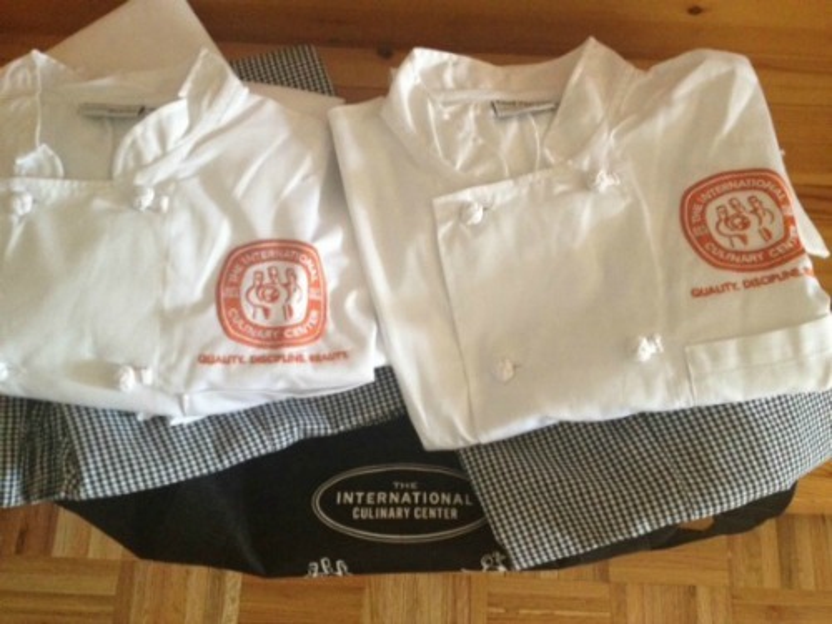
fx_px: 841
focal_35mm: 35
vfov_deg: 40.7
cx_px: 416
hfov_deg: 52.6
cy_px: 312
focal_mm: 4.28
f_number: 2.4
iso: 320
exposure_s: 1/20
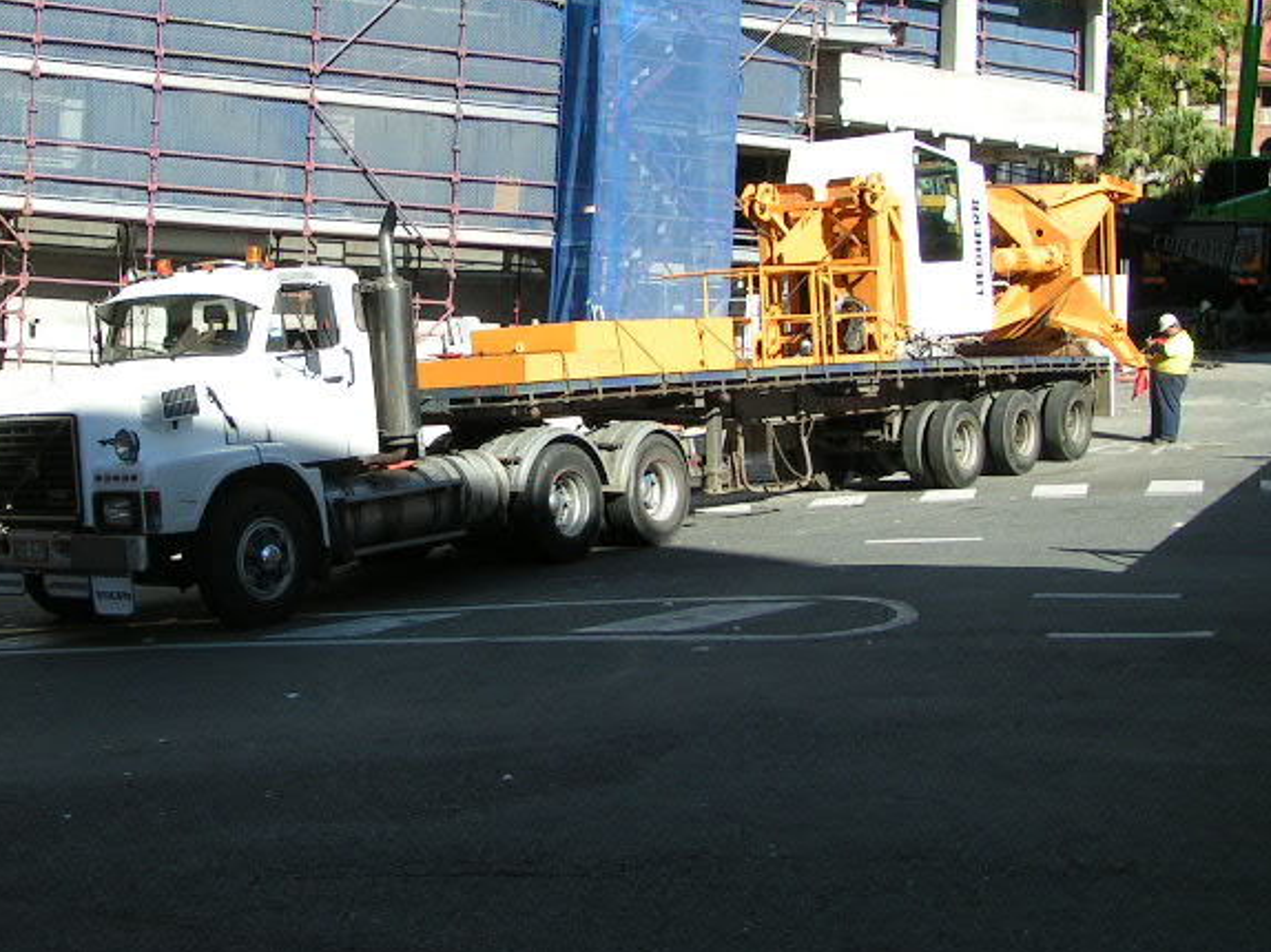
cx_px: 496
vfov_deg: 27.3
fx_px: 1945
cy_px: 319
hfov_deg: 36.0
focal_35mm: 53
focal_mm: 5.8
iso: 50
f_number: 5.6
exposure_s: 1/250
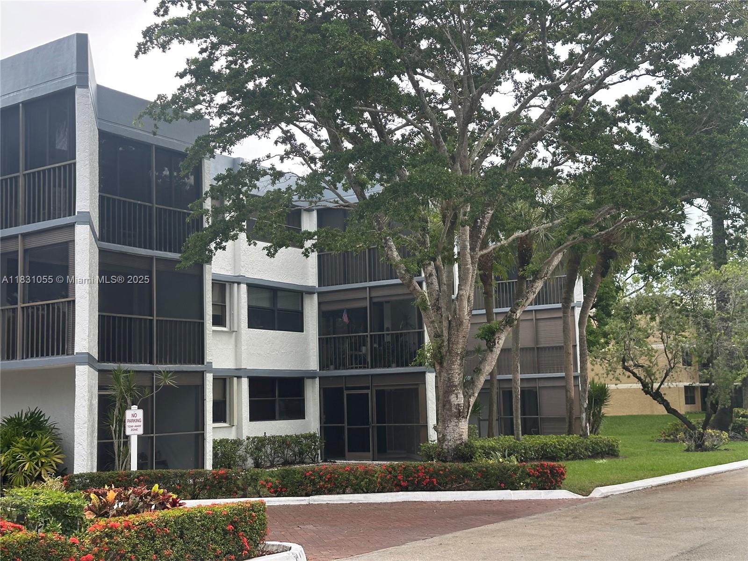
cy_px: 280
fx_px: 1037
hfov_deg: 39.7
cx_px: 374
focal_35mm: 48
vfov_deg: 30.3
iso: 64
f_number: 1.78
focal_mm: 6.86
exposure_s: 1/411
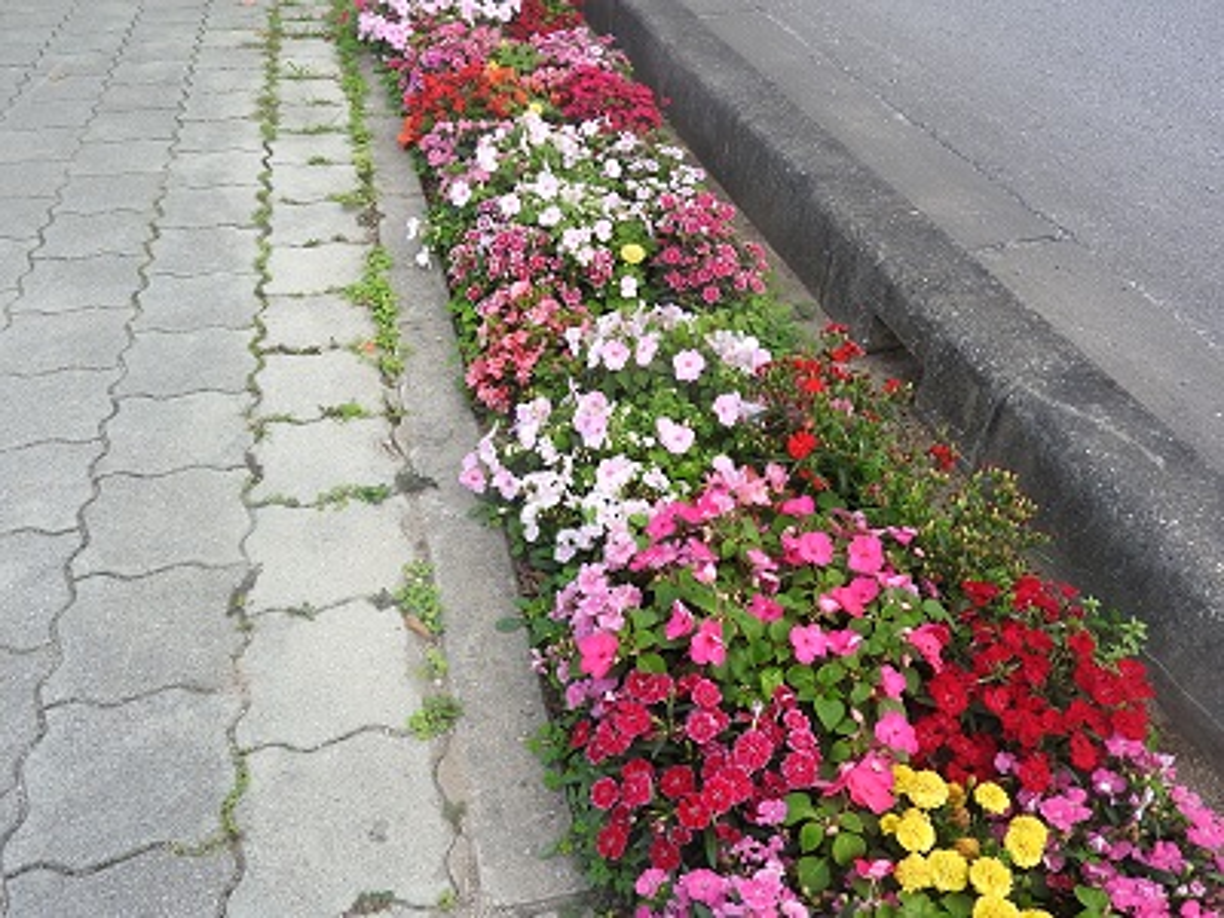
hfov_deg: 60.0
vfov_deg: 46.8
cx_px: 612
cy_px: 459
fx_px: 1061
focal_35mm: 30
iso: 100
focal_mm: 5.4
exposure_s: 1/200
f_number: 3.5
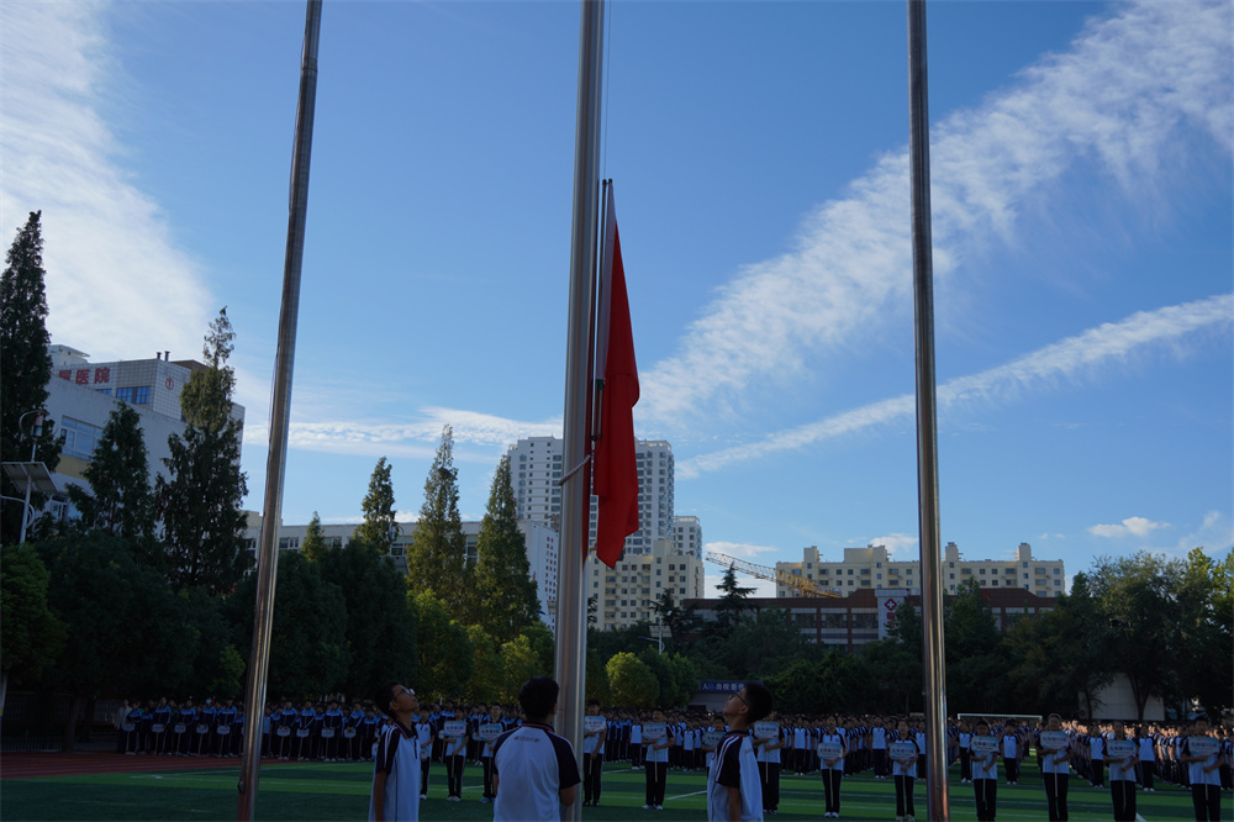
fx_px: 1285
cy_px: 411
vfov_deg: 35.5
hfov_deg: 51.3
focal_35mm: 38
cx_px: 617
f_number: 5
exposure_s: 1/800
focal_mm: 25
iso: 100
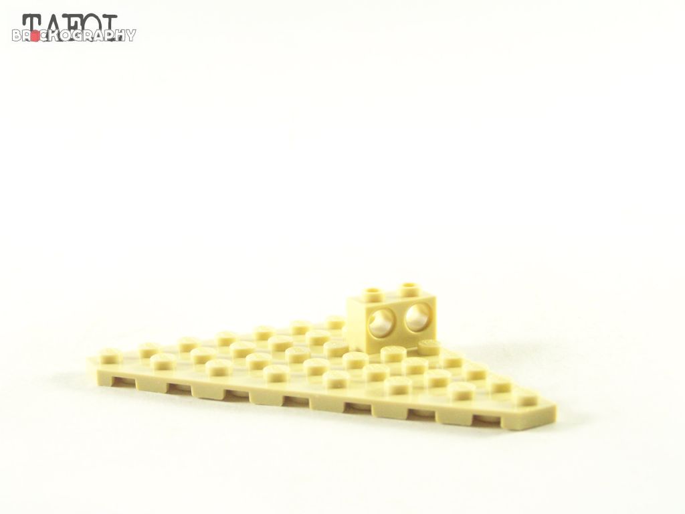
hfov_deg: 29.0
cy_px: 257
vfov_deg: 21.9
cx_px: 342
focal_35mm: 67
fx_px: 1326
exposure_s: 1/60
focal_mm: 11.1
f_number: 3.2
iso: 400
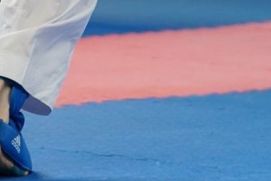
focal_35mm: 738
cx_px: -114
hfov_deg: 2.8
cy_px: -280
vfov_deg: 1.9
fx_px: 5558
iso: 1600
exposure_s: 1/1000
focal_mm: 142
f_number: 2.8
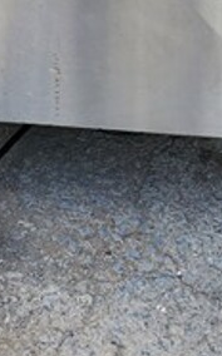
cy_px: -112
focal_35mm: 79
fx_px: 766
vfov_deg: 23.1
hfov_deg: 16.4
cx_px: 46
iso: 50
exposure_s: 1/256
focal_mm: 4.3
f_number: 2.4
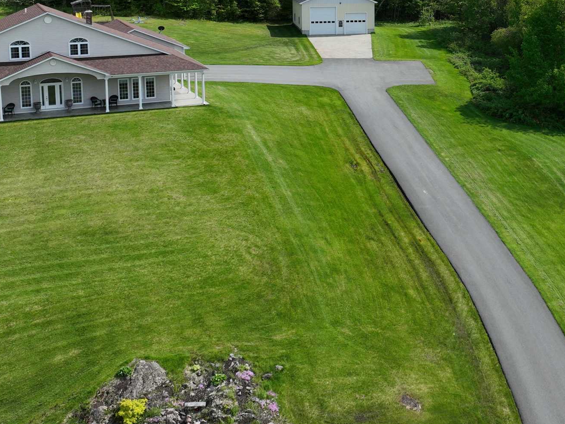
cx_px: 454
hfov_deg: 33.3
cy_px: 65
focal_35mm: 56
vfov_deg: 25.5
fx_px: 914
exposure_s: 1/2500
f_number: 2.8
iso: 150
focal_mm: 12.29
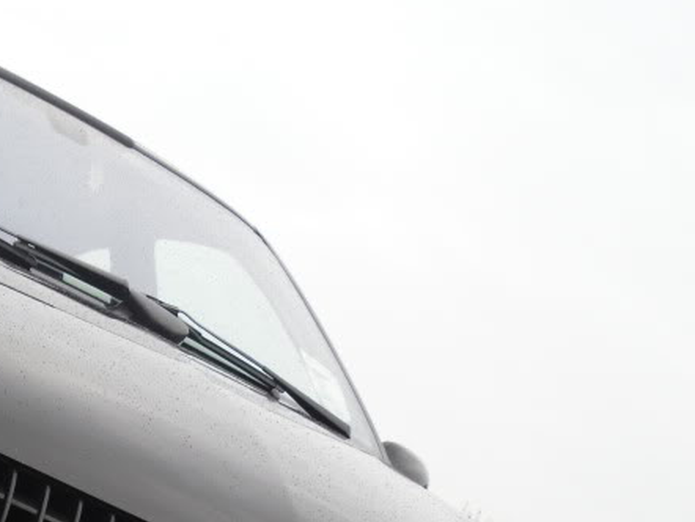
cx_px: -22
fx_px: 1627
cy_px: 524
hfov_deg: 23.0
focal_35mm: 81
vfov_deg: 17.8
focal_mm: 6.3
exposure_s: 1/133
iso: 80
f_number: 3
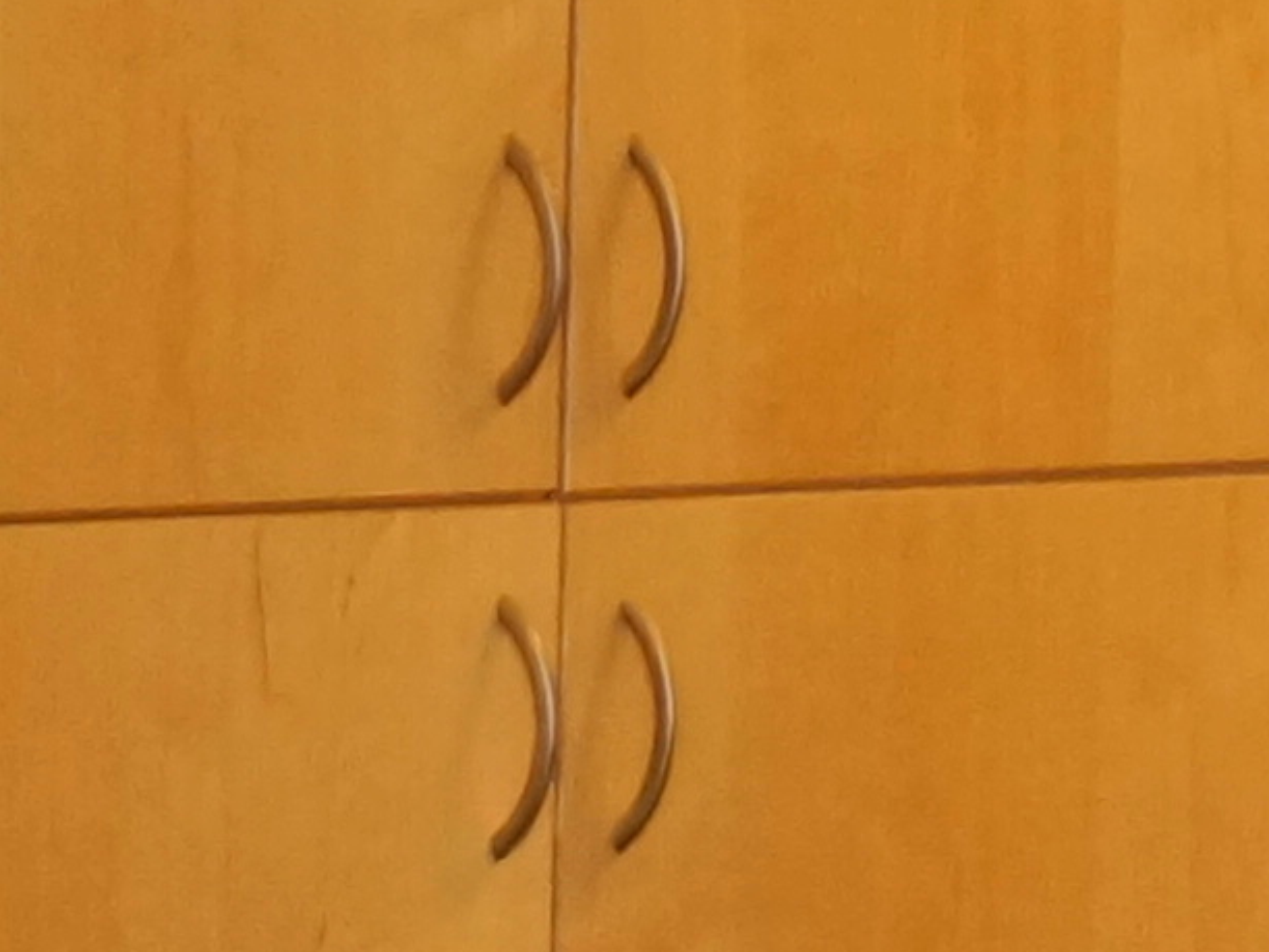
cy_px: 2211
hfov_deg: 4.8
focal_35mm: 393
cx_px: -2540
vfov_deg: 3.7
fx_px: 14407
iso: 800
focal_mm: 34
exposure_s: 1/160
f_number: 5
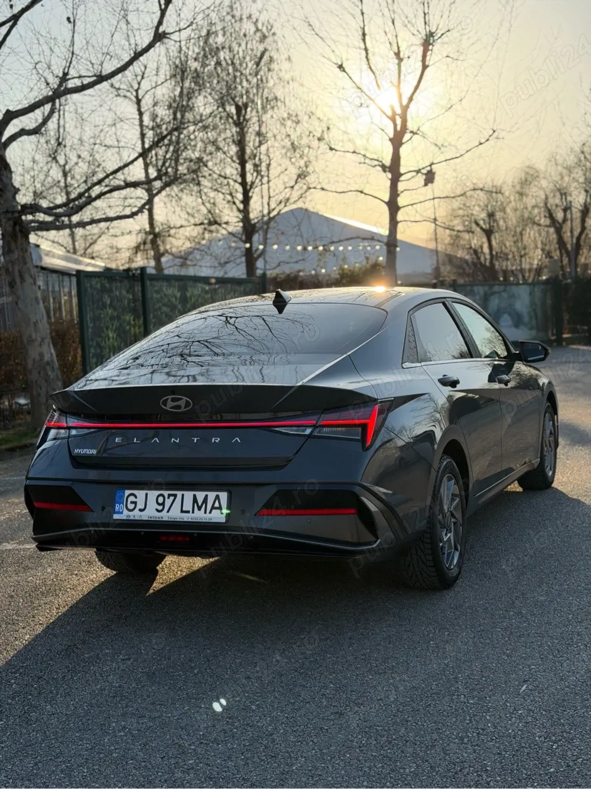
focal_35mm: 48
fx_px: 1093
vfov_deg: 39.7
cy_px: 394
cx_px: 296
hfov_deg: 30.3
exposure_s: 1/2342
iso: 80
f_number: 1.78
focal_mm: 6.76
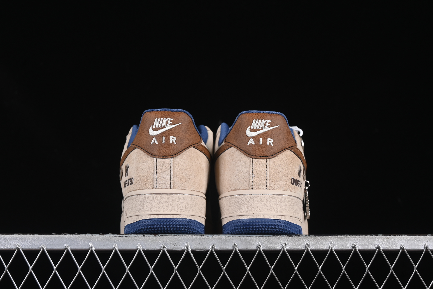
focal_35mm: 75
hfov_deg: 27.0
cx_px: 216
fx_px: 902
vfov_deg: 18.2
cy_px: 144
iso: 160
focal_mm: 50
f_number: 7.1
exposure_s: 1/60
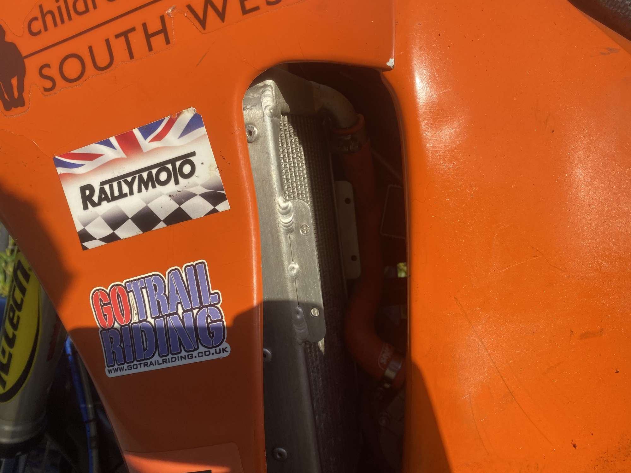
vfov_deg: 53.1
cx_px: 316
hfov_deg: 67.3
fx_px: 474
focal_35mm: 26
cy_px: 236
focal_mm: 4.25
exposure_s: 1/1996
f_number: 1.8
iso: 32
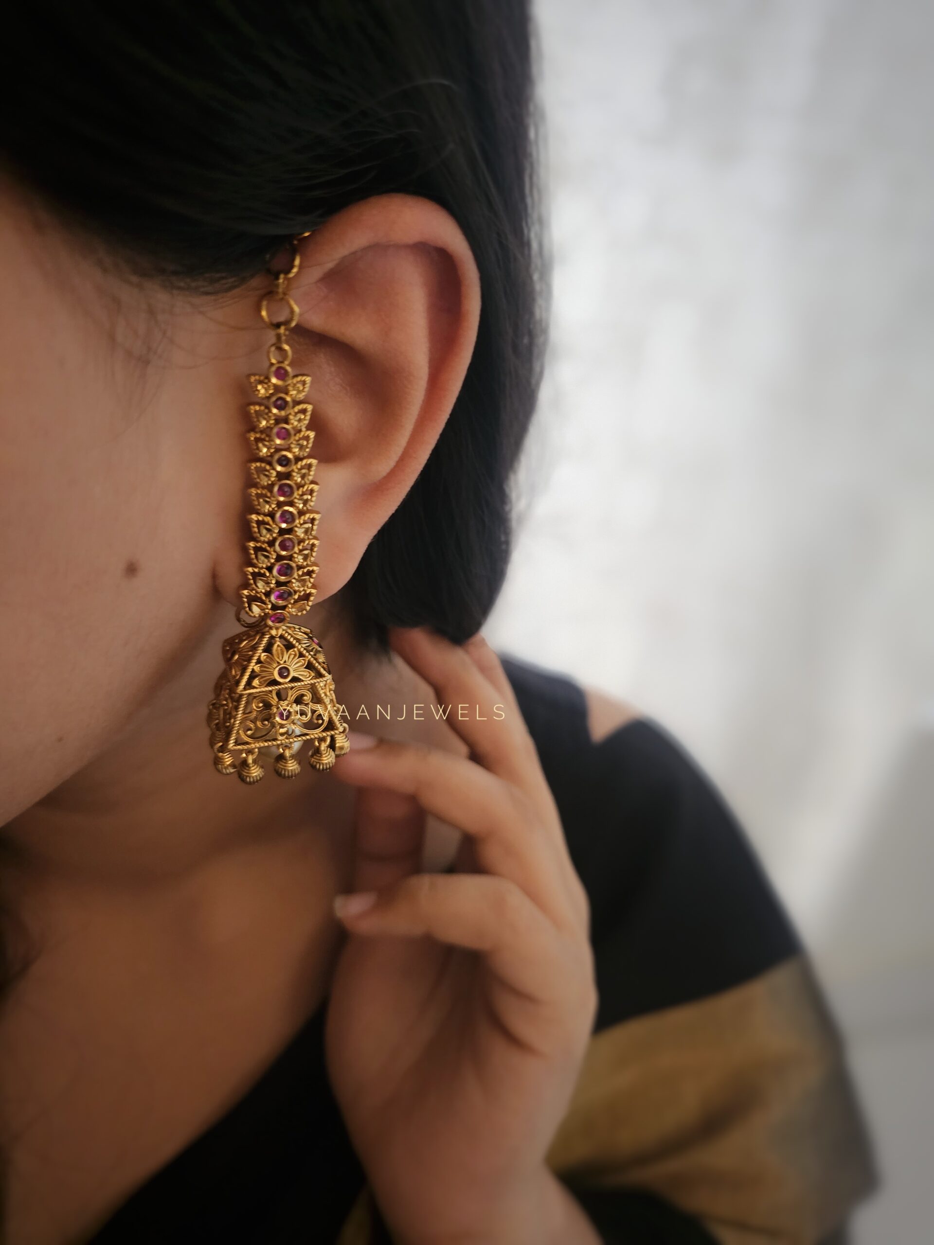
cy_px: 622
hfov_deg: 58.9
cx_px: 467
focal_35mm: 23
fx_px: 827
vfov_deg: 73.9
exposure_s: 1/26
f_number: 1.7
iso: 800
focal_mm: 6.3
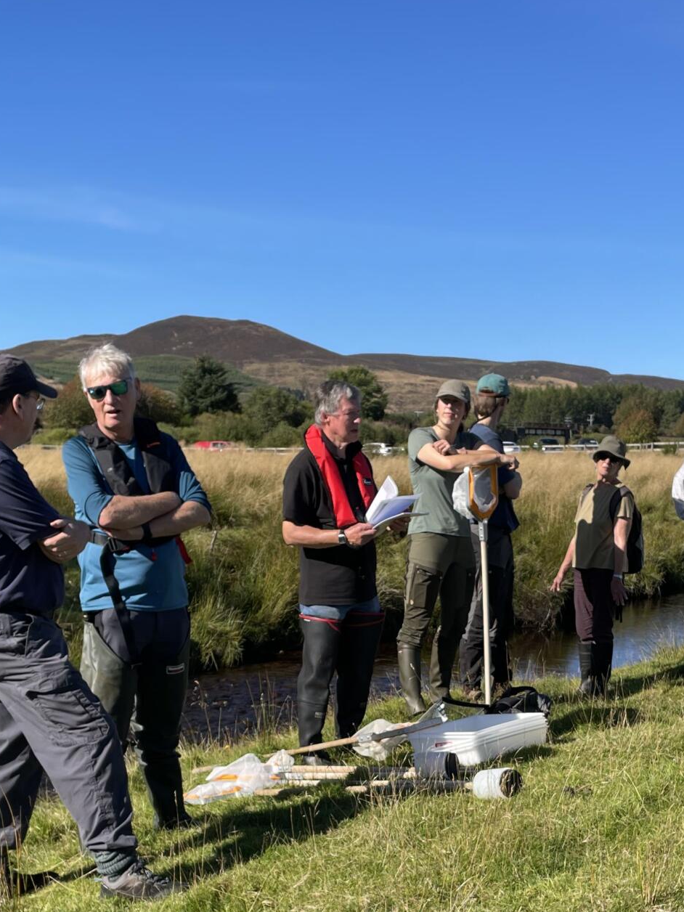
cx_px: 420
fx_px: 1396
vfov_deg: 34.7
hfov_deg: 27.4
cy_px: 770
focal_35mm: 53
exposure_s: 1/1887
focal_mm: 4.2
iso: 32
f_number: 1.6
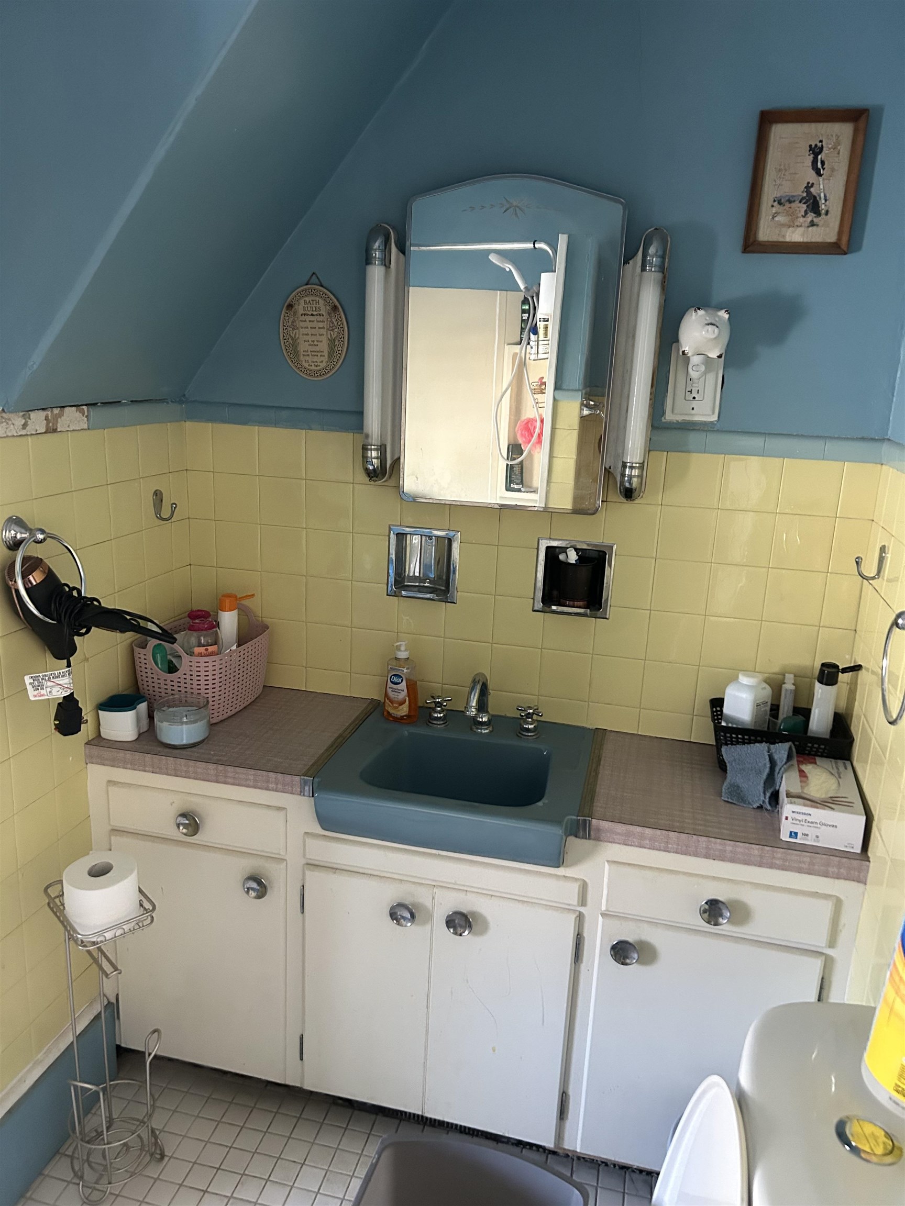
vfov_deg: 67.3
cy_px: 603
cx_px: 452
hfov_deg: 53.1
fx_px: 906
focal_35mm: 26
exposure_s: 1/60
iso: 500
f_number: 1.5
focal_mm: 5.7
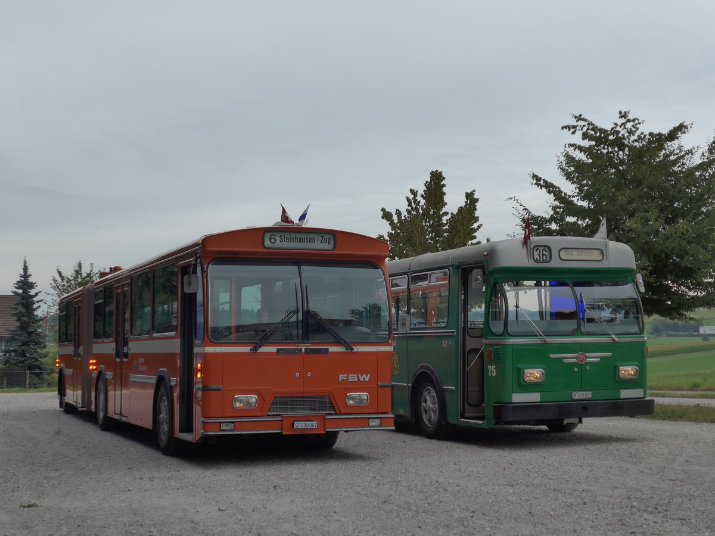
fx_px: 1136
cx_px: 358
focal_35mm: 55
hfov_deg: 34.9
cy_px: 268
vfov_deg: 26.6
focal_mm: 11.3
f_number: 3.4
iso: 160
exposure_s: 1/640
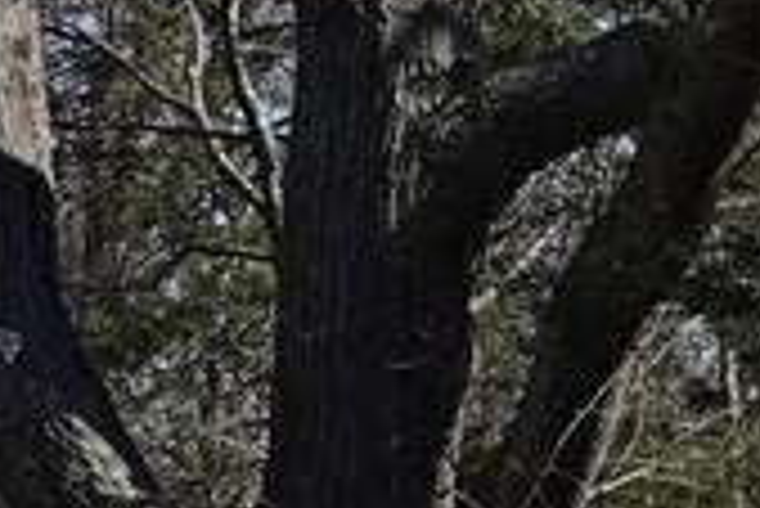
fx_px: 6402
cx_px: 1147
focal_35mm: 303
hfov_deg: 6.7
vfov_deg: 4.4
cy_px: -735
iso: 100
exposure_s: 1/640
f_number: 4
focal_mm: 14.65
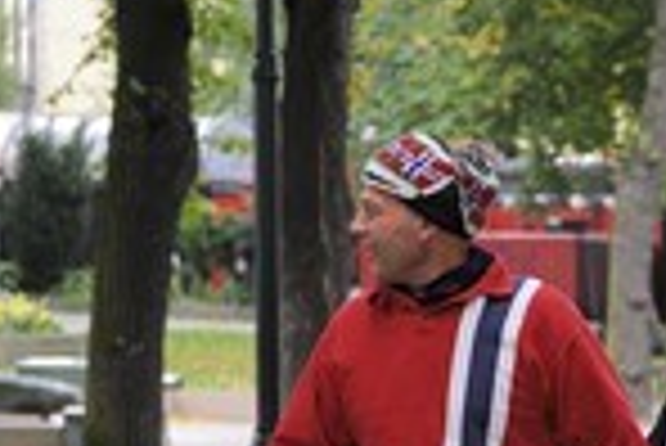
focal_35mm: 198
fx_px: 3667
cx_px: 866
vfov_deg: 6.9
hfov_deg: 10.2
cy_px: 563
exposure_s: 1/125
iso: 800
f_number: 4
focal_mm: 70
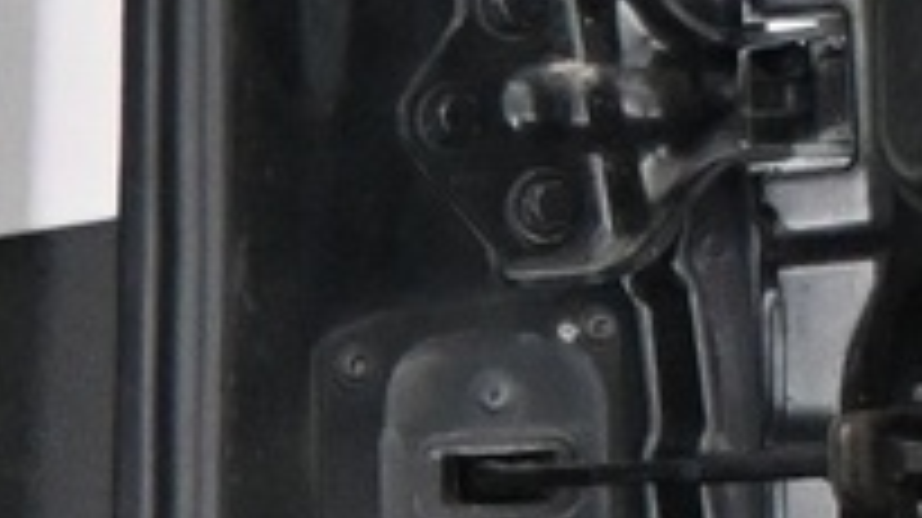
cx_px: -2046
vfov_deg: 4.3
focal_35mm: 279
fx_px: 6821
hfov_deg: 6.8
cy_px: 986
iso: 3200
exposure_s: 1/40
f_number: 4
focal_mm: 22.5
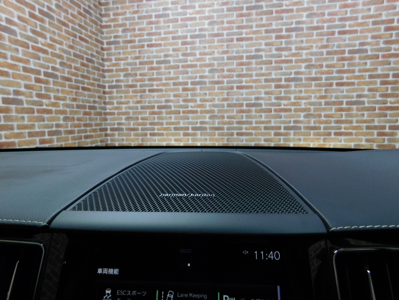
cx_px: 200
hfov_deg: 73.9
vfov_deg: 58.9
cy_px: 150
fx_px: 265
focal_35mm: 23
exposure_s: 1/30
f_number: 3
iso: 220
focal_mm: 4
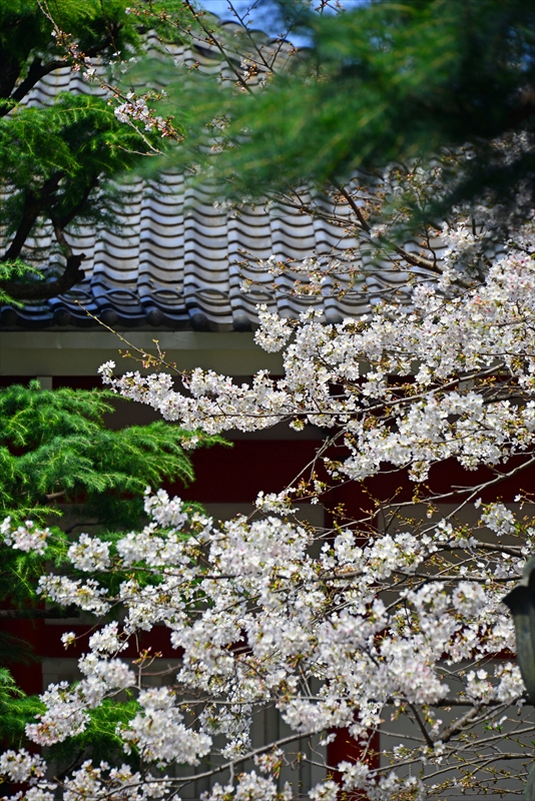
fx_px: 4231
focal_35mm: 190
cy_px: 400
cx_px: 268
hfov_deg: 7.2
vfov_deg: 10.8
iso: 125
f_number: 6.3
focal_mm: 190
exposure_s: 1/250
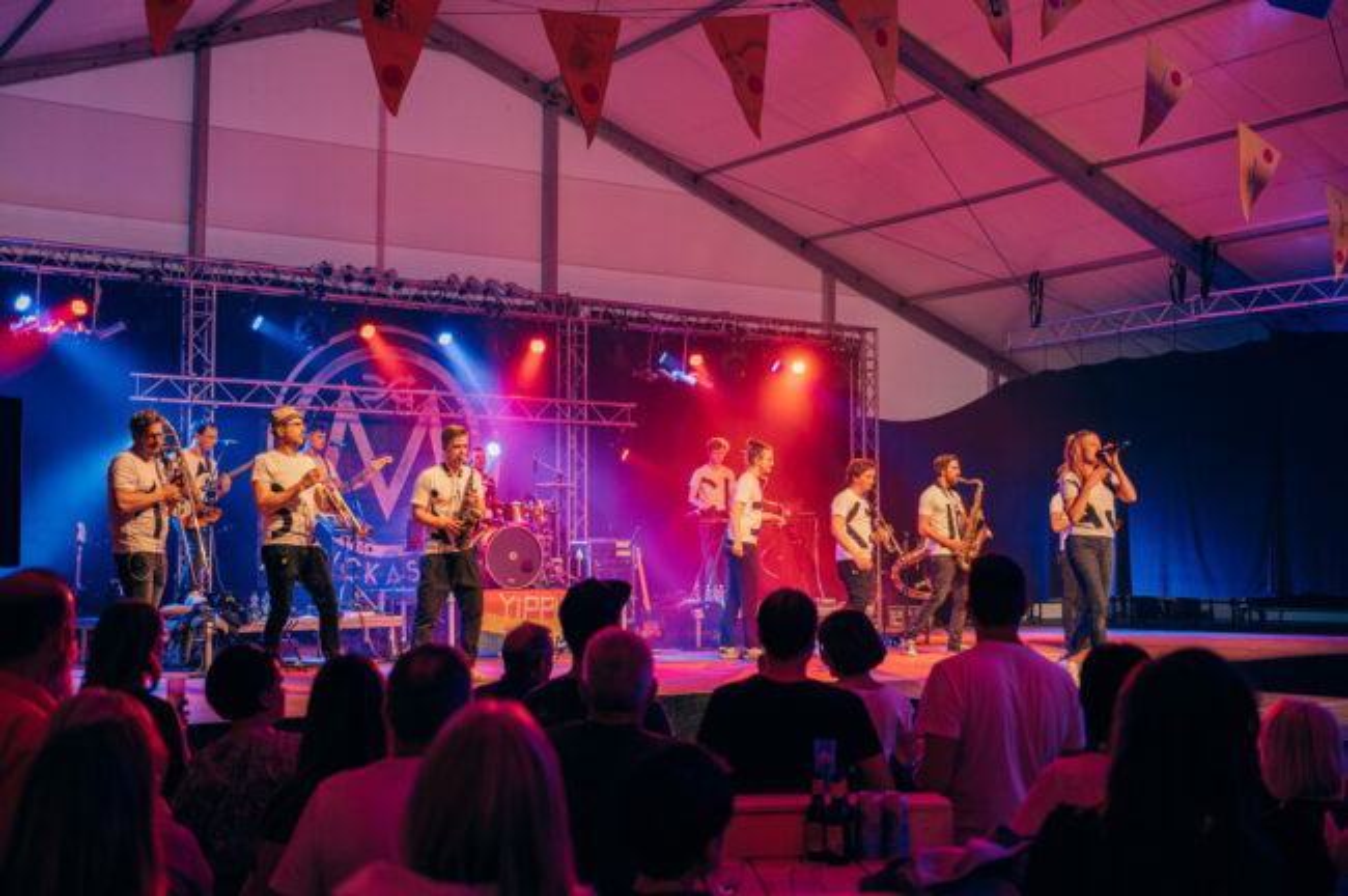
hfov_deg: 46.4
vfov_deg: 31.8
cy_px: 448
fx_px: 1571
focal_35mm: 42
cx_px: 674
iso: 1800
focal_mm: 42
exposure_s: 1/100
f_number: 2.8
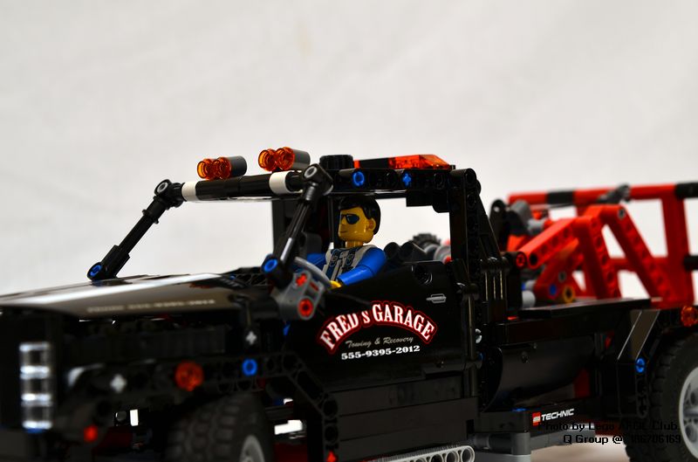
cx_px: 349
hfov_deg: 24.3
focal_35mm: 84
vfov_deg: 16.2
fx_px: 1624
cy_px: 231
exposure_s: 1/100
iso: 100
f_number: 6.3
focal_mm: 56
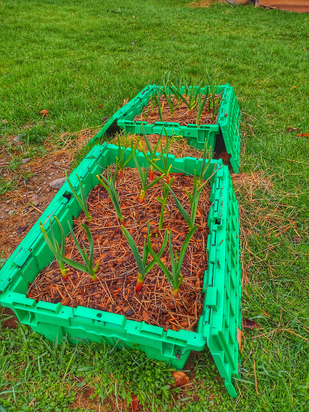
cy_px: 206
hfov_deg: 51.4
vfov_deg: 65.3
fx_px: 321
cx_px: 154
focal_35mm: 27
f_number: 1.7
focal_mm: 4.71
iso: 100
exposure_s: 1/285
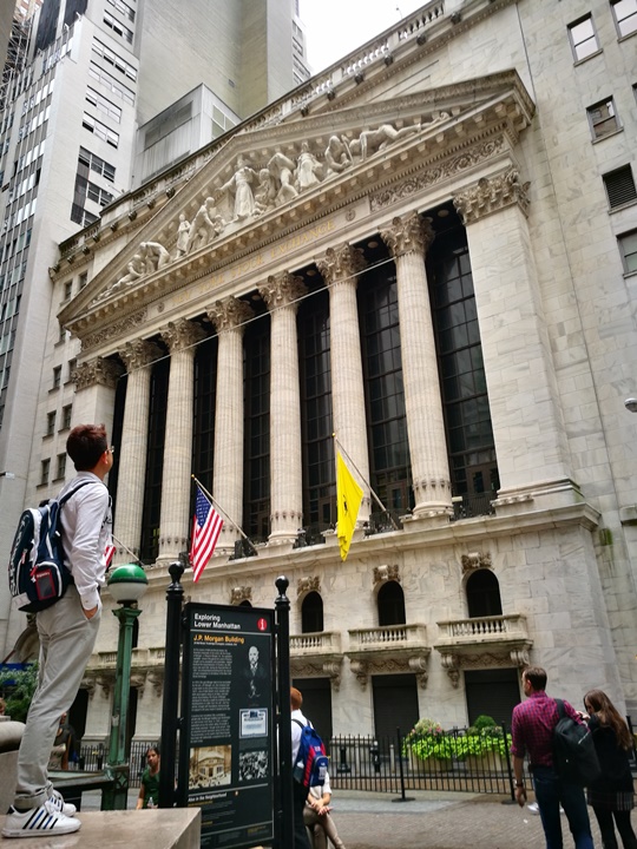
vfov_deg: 65.3
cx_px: 318
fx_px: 662
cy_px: 424
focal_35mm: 27
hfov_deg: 51.4
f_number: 2.2
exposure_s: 1/60
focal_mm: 4.5
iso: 80
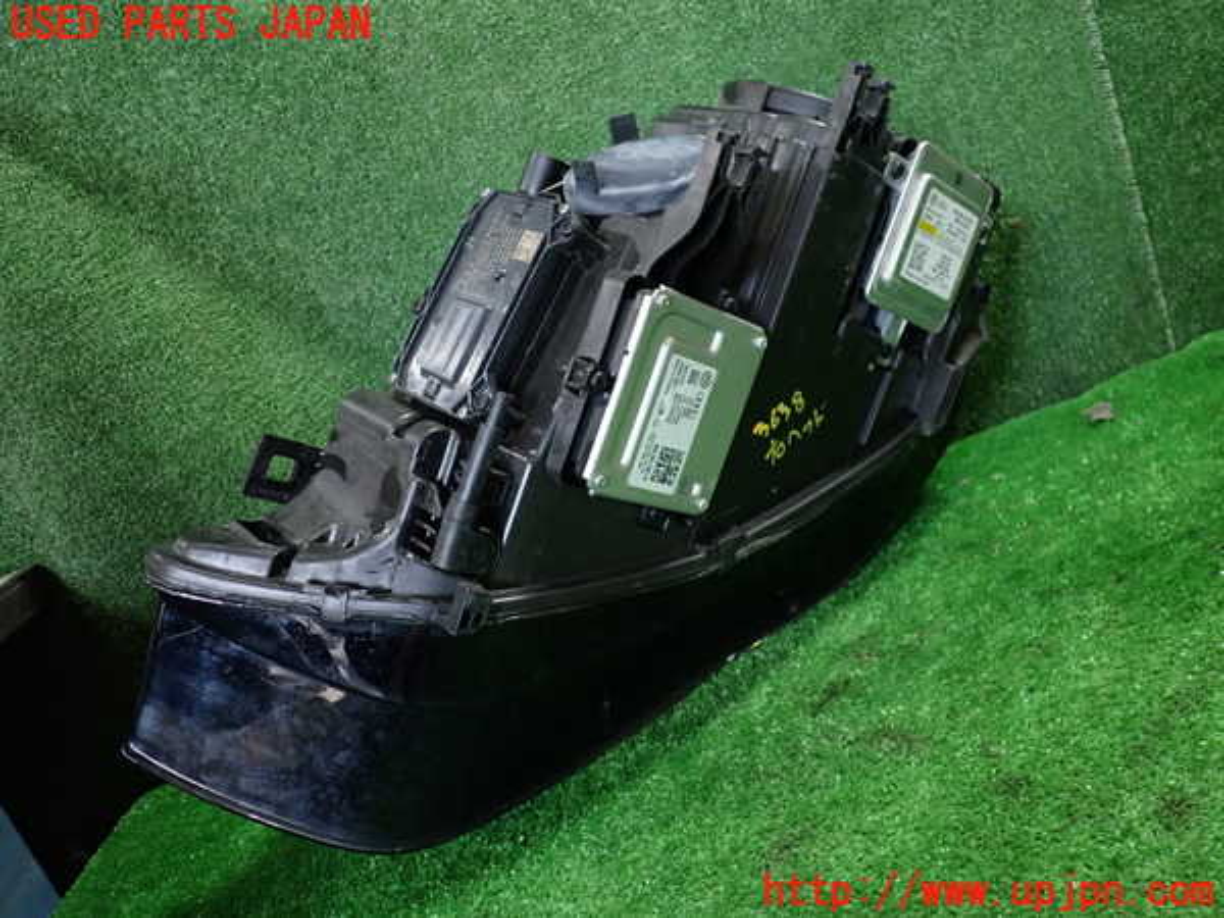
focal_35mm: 30
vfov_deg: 46.8
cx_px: 612
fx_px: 1061
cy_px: 459
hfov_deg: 60.0
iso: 250
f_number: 2.3
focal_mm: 5.4
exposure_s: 1/30
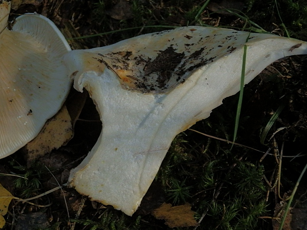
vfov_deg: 37.7
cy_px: 113
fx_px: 337
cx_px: 156
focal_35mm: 38
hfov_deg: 49.0
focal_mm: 6.7
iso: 640
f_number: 3.9
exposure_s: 1/320
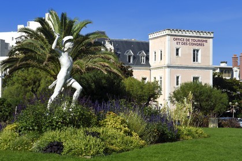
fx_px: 471
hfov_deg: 28.8
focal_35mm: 70
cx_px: 121
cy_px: 80
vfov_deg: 19.5
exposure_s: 1/250
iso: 200
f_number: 13
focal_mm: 70
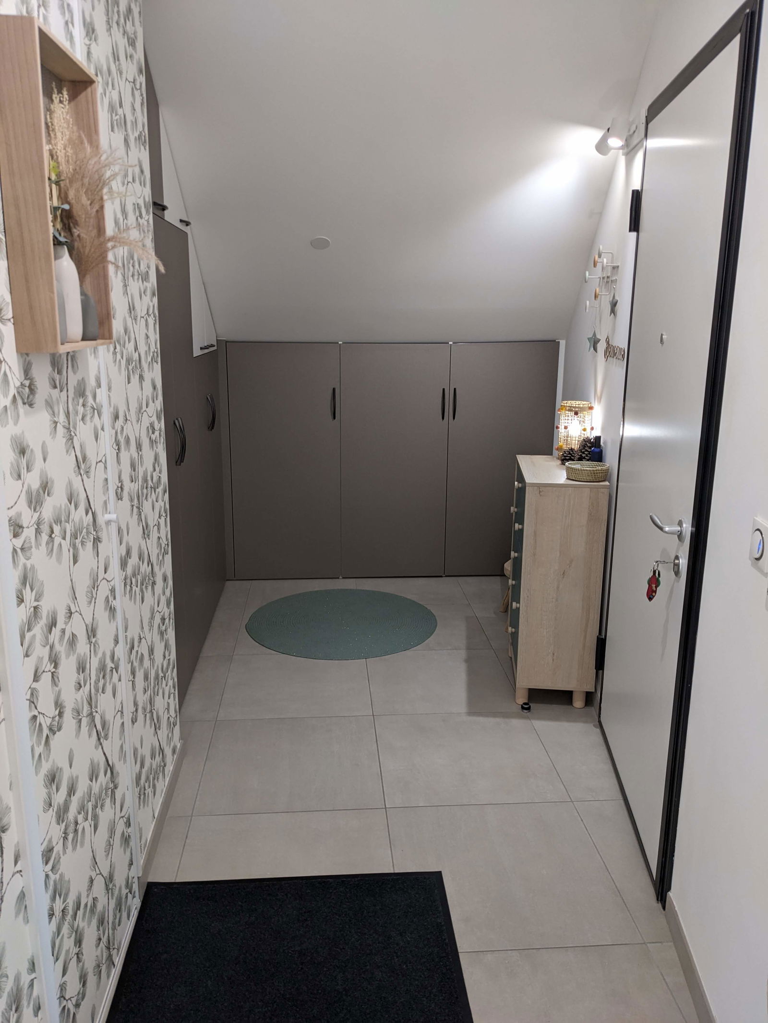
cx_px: 384
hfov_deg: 51.4
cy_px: 512
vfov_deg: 65.3
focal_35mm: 27
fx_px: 799
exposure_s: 1/25
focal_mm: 4.38
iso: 64
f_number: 1.73
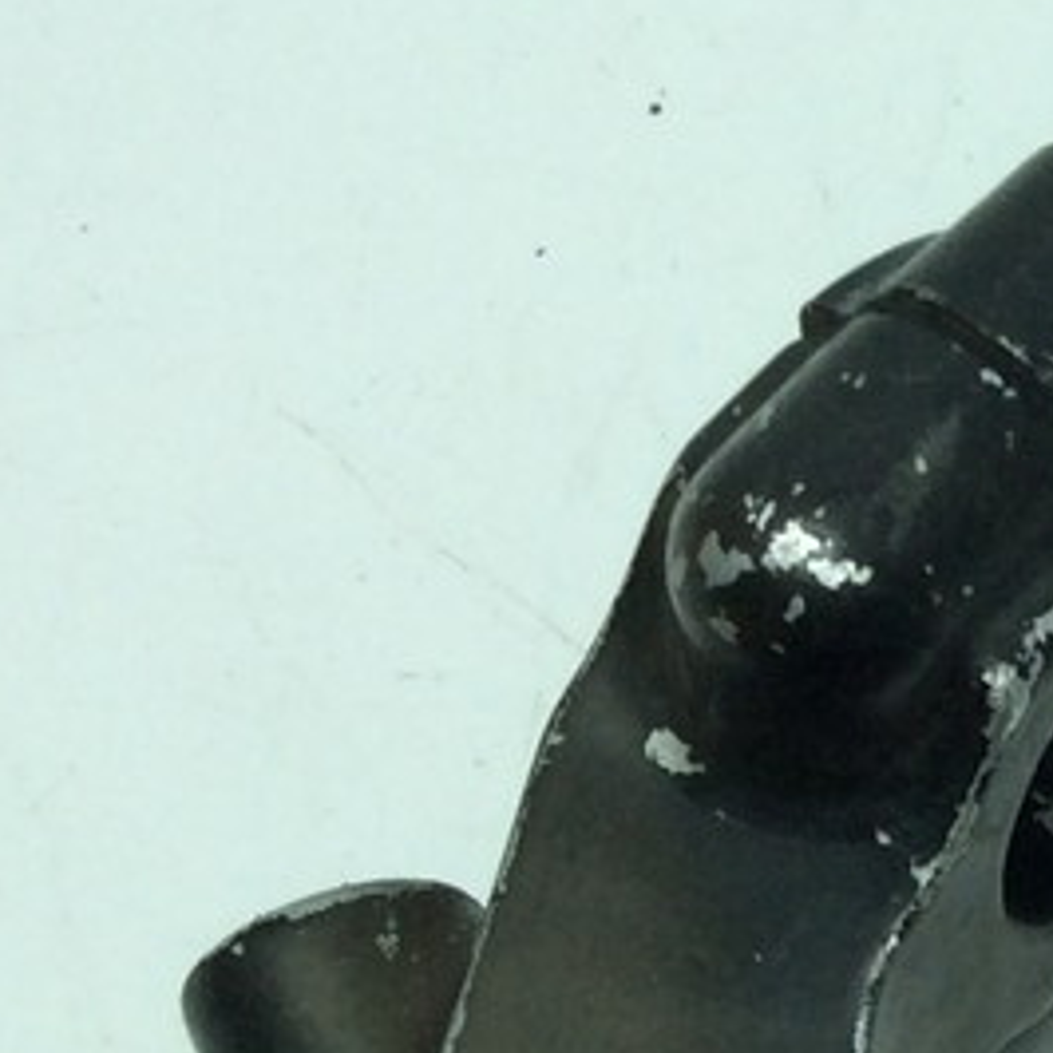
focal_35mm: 136
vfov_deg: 12.4
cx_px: 1987
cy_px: 1401
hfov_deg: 11.7
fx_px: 4681
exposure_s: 1/539
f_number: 2.4
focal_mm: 3.3
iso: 32
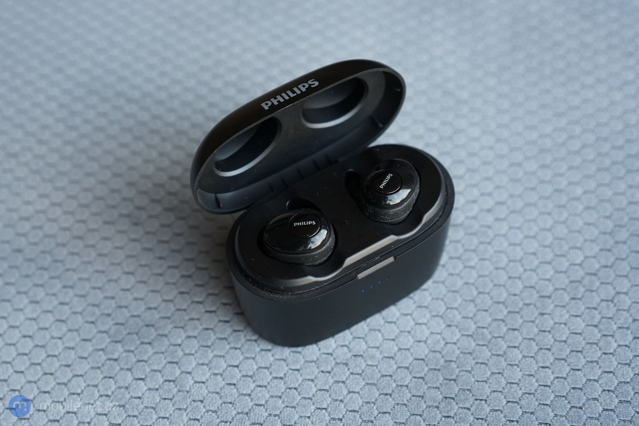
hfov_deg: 36.2
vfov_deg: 24.6
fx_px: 976
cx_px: 320
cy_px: 213
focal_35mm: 55
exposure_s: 1/250
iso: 1600
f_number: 4
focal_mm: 55
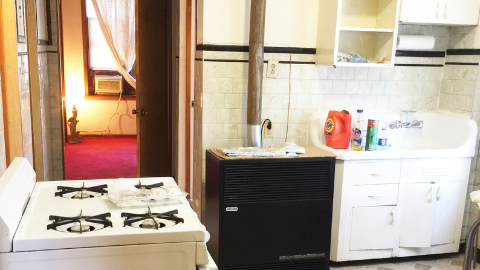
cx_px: 244
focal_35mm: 43
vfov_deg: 27.4
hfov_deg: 47.4
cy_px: 192
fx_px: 547
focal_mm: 4.15
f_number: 2.2
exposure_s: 1/15
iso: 64
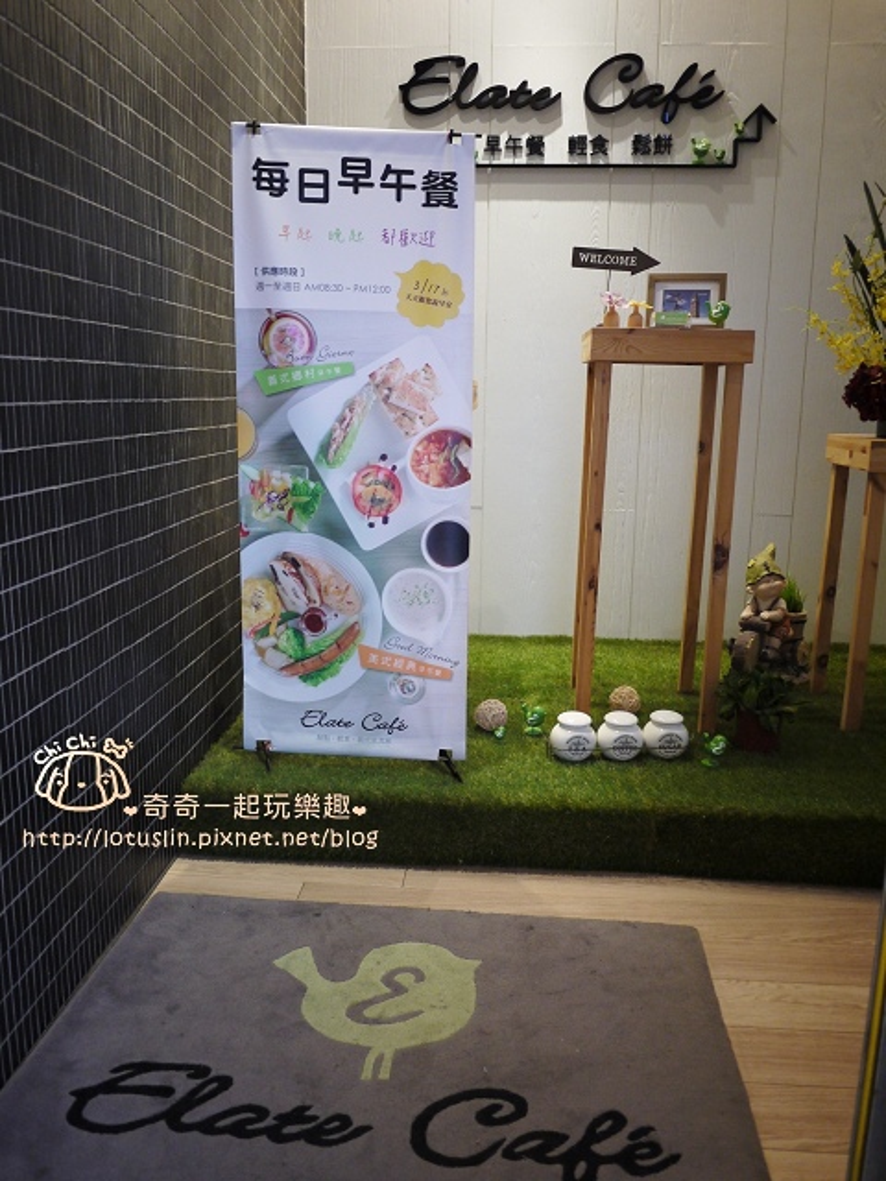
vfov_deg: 63.4
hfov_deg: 49.7
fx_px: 956
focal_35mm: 28
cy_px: 590
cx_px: 443
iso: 400
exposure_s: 1/30
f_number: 2.5
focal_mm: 14
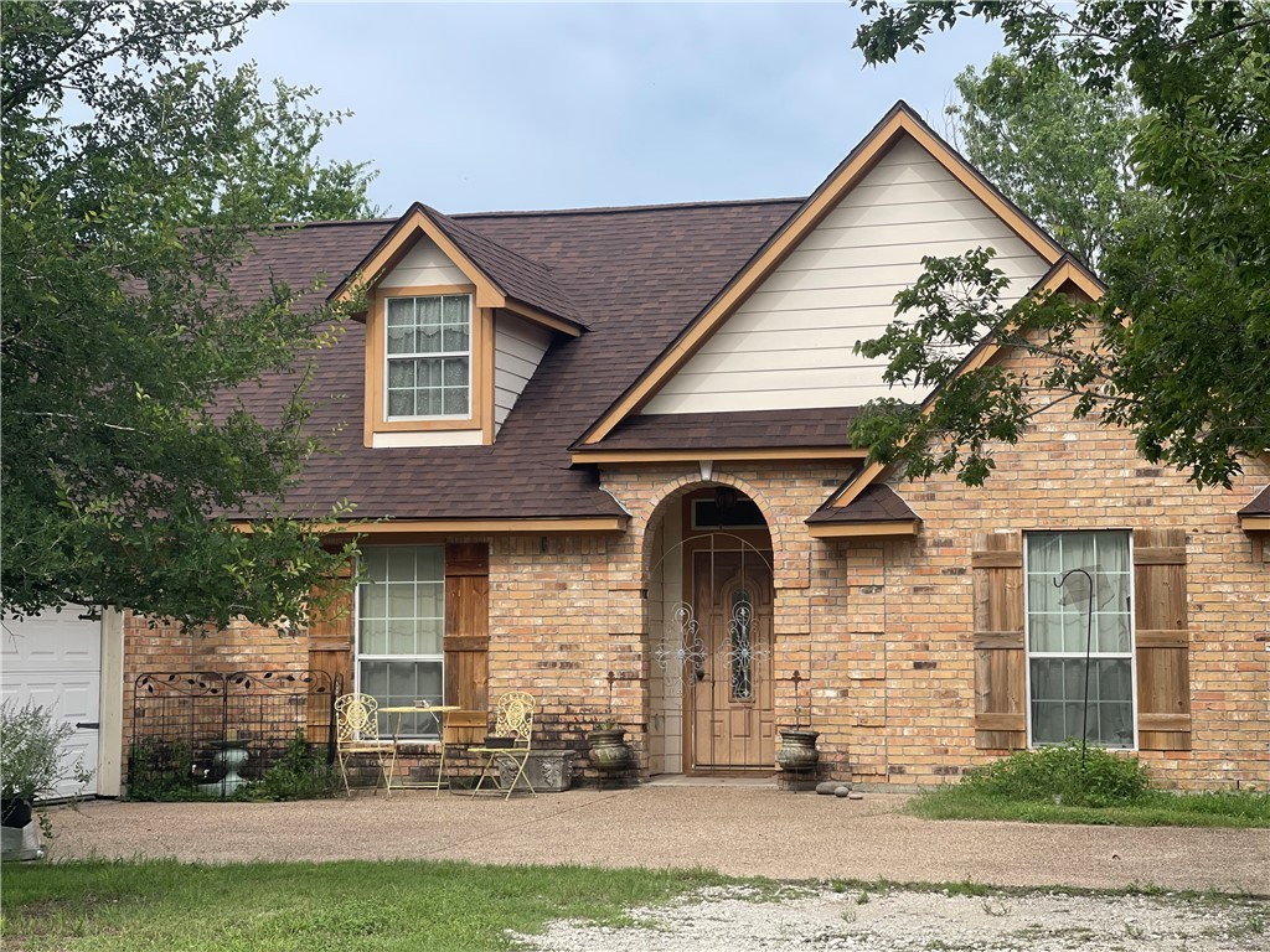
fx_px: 2348
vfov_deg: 22.9
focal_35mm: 64
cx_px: 635
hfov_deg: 30.3
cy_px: 476
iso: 32
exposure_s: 1/867
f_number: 2.2
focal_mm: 7.5
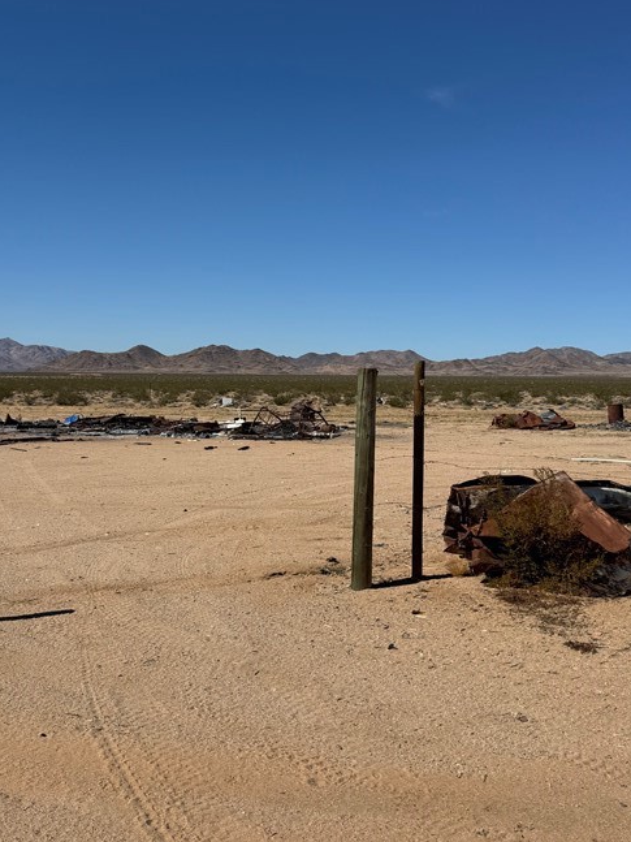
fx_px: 924
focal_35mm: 38
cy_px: 368
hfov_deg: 37.6
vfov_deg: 48.9
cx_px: 264
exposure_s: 1/9009
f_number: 1.78
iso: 80
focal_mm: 6.76
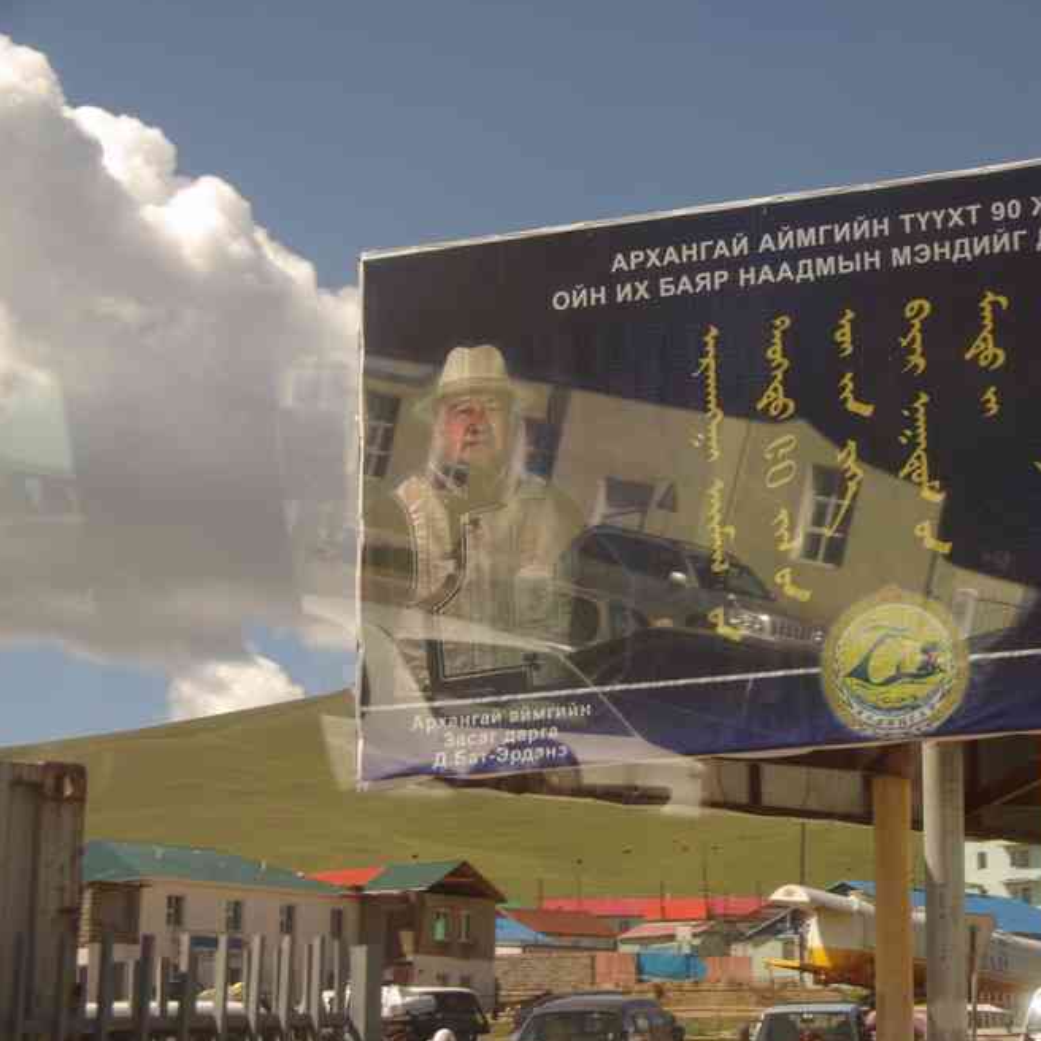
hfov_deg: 20.7
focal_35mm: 83
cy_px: 520
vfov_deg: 20.9
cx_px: 757
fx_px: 2824
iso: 100
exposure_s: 1/125
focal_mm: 42.5
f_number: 6.7
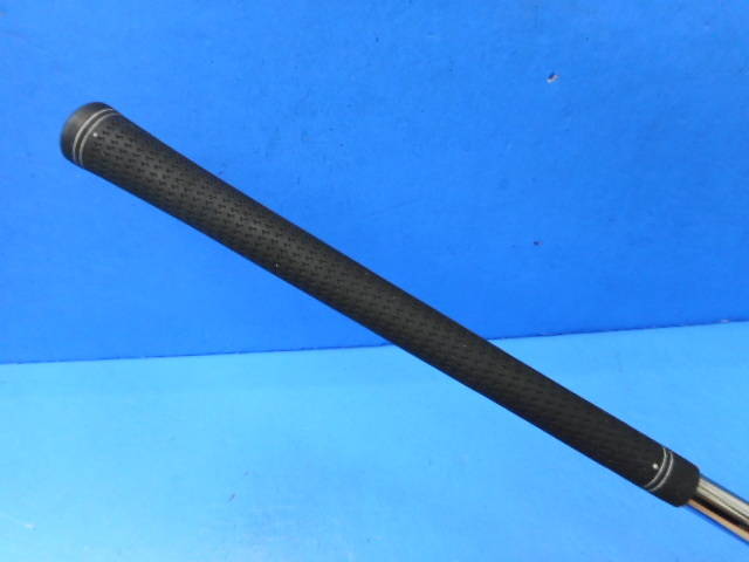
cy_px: 281
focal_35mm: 25
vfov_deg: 54.9
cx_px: 374
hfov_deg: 69.4
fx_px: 541
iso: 180
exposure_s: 1/30
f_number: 3.7
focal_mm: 4.5
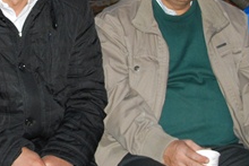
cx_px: 23
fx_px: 1050
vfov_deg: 9.0
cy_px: -8
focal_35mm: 152
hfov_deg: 13.4
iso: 320
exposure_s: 1/60
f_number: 4.2
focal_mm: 29
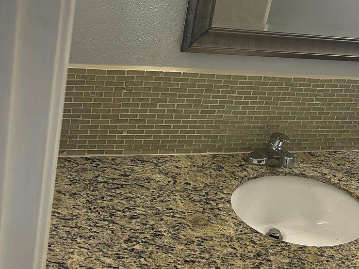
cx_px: 266
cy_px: 73
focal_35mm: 54
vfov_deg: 26.7
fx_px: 560
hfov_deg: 34.8
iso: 200
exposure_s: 1/60
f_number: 1.5
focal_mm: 5.7
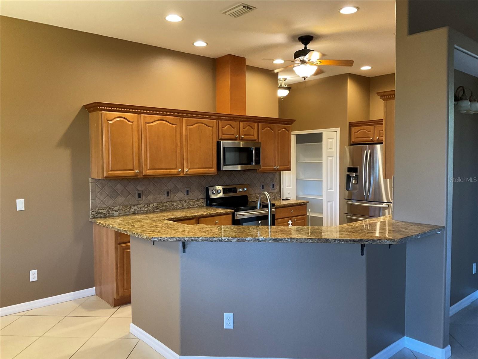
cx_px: 239
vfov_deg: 48.2
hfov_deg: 61.7
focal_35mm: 29
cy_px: 180
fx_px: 400
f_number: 1.8
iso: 125
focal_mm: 3
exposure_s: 1/60
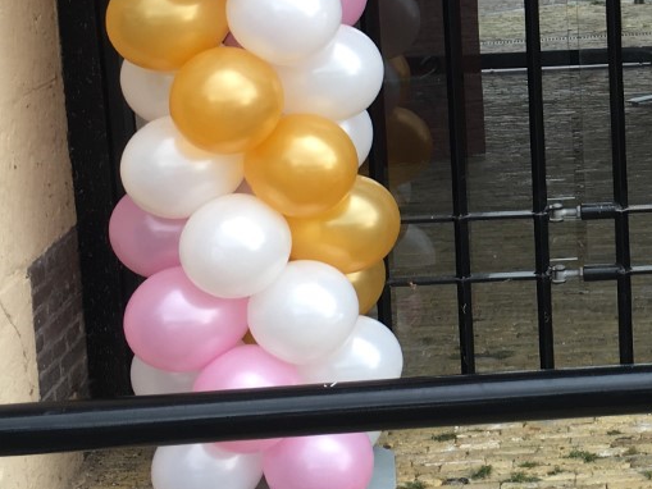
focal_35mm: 82
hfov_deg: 22.6
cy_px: 42
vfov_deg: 17.7
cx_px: 707
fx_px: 1545
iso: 25
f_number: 2.2
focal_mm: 4.15
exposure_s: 1/133
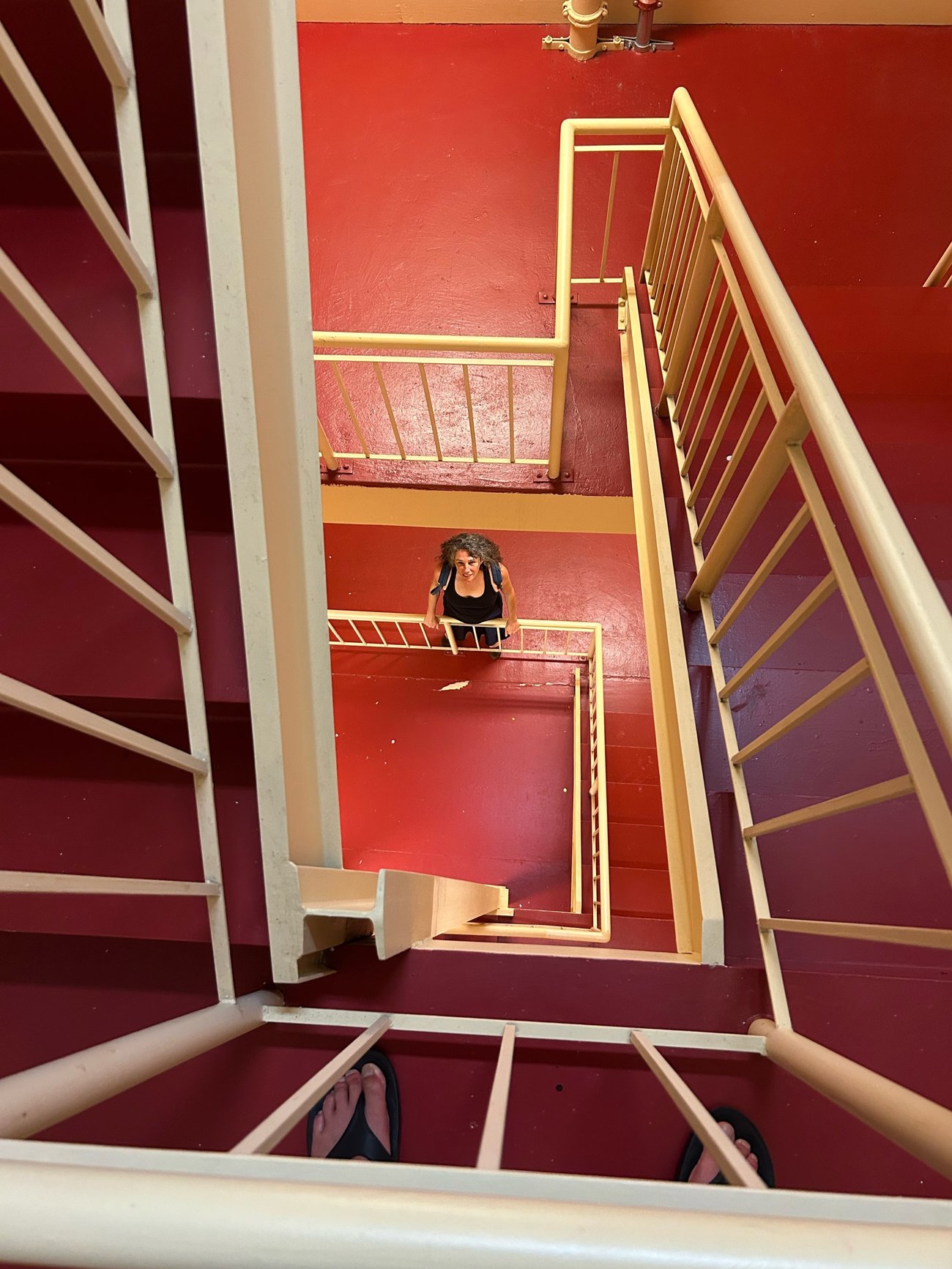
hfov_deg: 53.1
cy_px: 634
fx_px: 953
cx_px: 476
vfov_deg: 67.3
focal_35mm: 26
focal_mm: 5.7
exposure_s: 1/60
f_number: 1.5
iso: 250
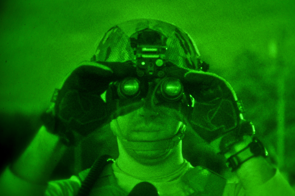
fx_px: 430
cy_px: 98
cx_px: 148
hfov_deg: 37.9
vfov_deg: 25.7
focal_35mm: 52
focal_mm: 35
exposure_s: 1/50
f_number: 1.8
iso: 250
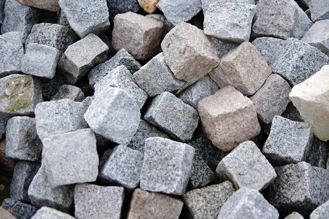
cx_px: 164
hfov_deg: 27.0
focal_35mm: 75
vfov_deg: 18.1
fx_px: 685
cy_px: 110
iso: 400
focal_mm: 50
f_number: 2.8
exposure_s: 1/1250
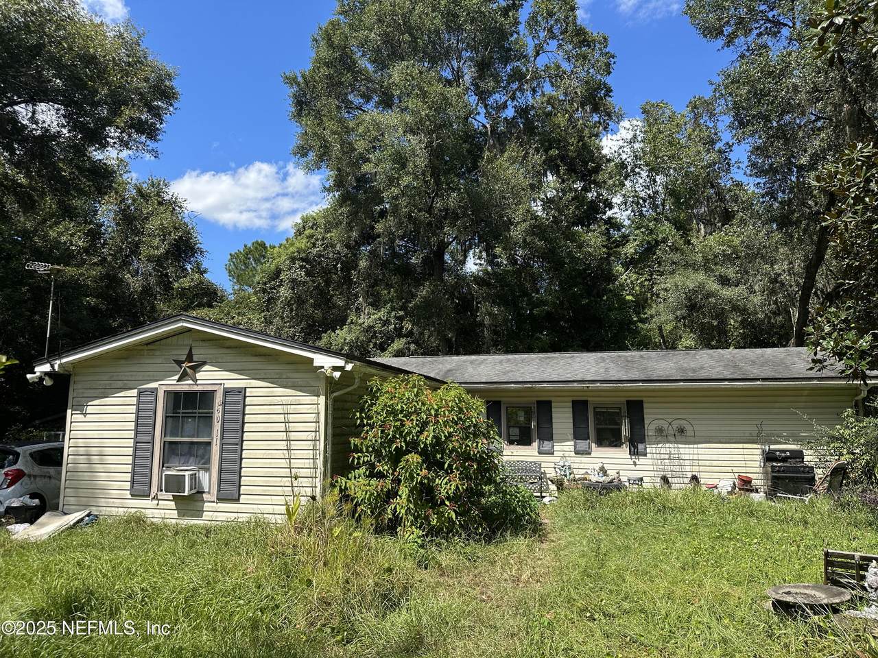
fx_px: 609
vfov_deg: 56.8
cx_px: 439
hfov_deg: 71.6
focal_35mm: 24
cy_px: 329
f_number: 1.78
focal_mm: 6.86
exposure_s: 1/2732
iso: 80
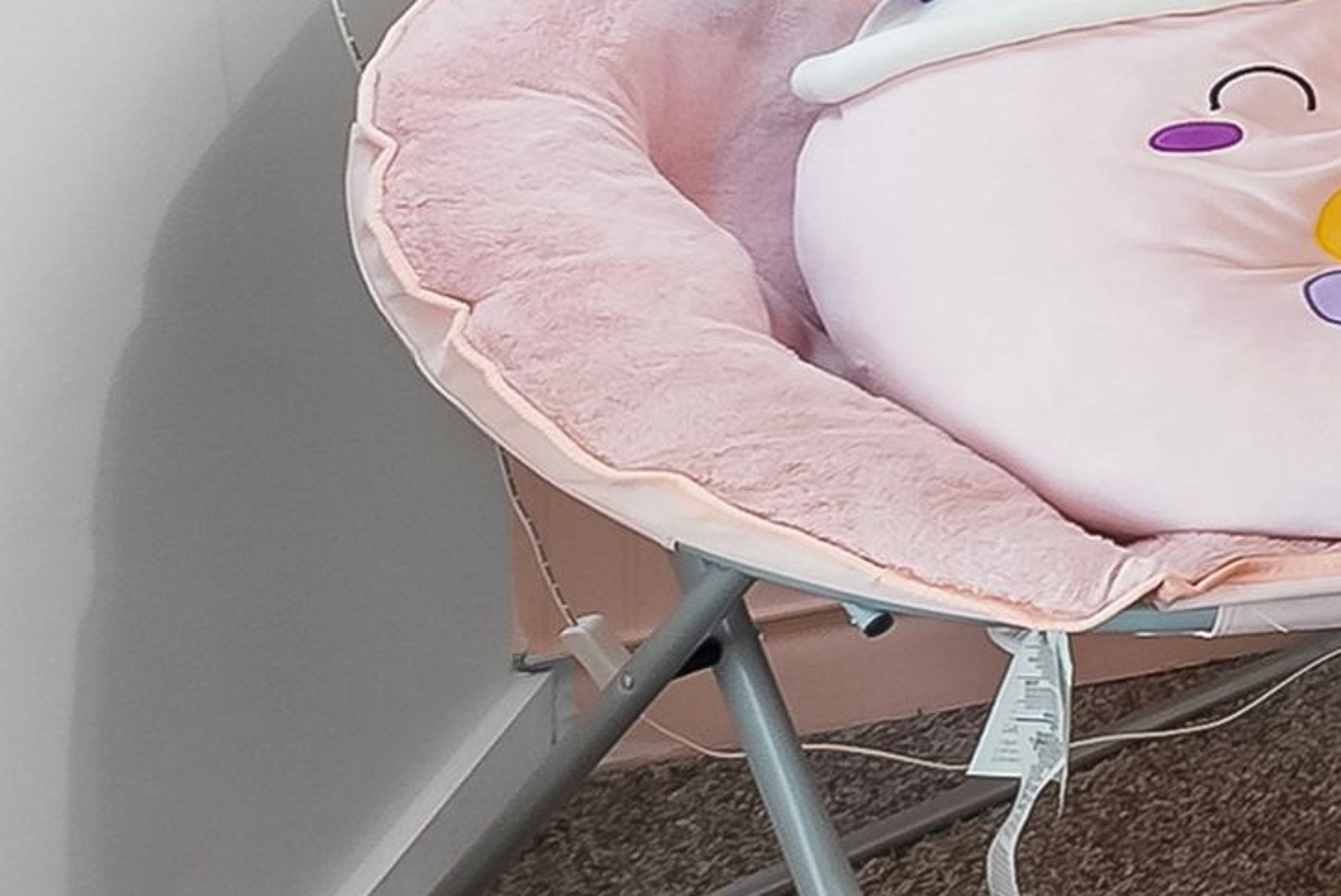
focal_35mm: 82
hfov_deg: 12.4
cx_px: 3795
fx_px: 3057
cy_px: -1004
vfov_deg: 13.7
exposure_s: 1/3
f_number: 9
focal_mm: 14
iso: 400
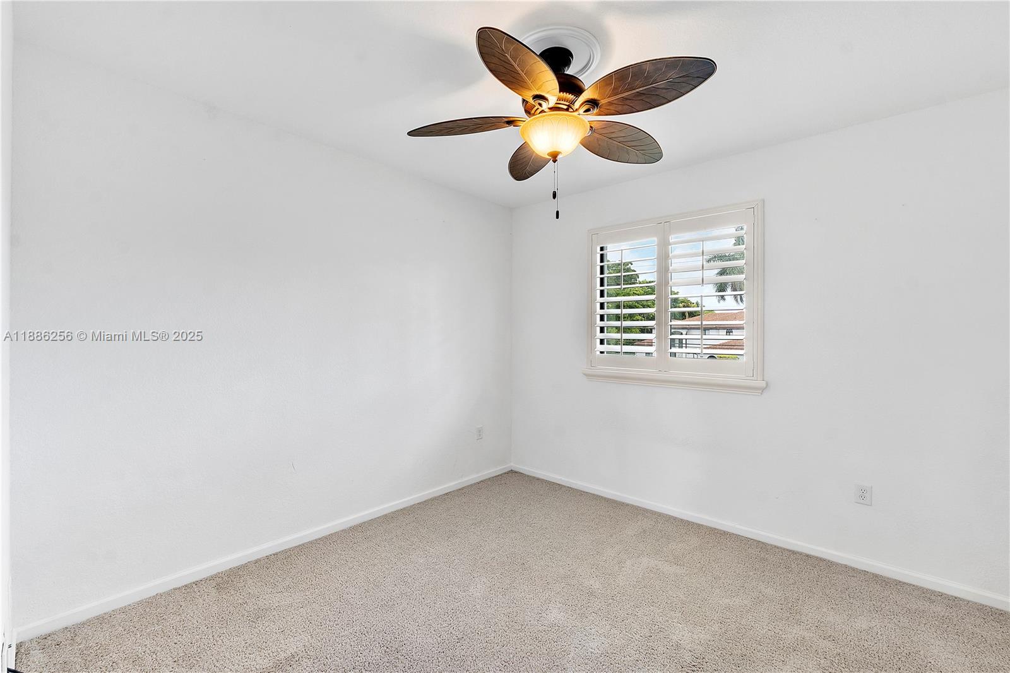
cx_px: 505
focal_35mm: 15
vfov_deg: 77.3
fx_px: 421
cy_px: 336
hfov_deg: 100.4
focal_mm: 10
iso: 160
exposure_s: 1/6
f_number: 11
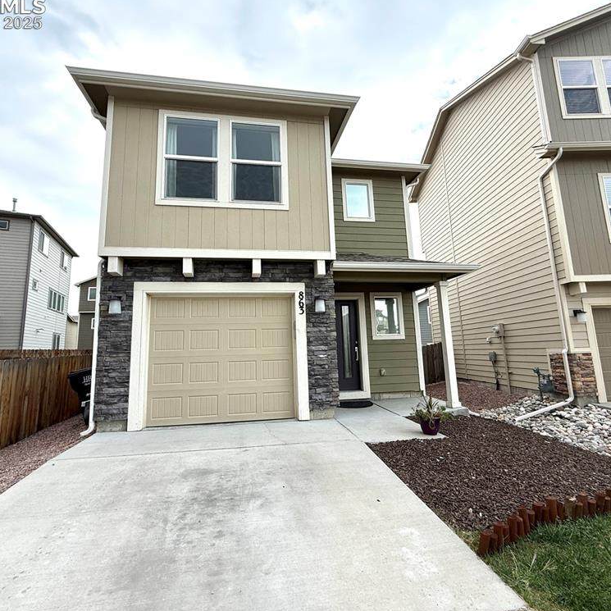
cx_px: 301
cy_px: 298
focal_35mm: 17
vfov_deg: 84.0
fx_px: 339
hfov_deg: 84.0
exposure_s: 1/789
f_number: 2.2
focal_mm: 2.22
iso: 64
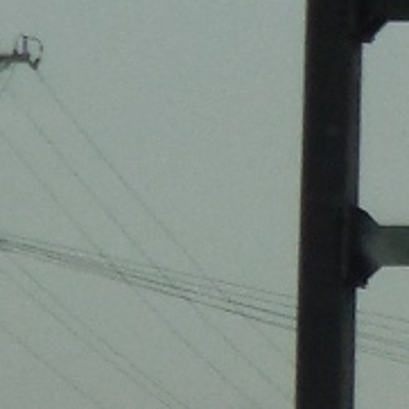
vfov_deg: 2.1
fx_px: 11189
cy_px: 0
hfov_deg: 2.0
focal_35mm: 837
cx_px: 1895
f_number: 4.6
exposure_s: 1/320
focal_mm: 16.5
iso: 125
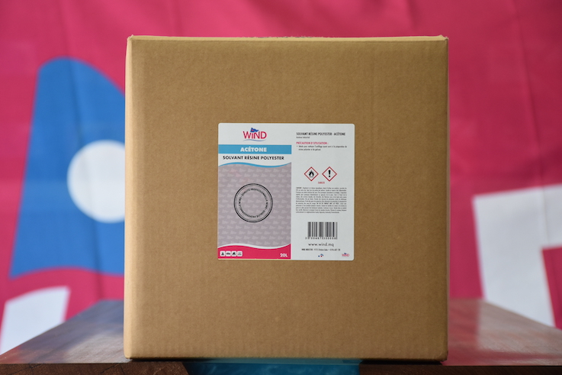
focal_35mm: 139
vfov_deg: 9.9
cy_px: 182
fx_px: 2162
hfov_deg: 14.8
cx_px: 267
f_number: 5.3
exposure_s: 1/100
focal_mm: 85
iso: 400
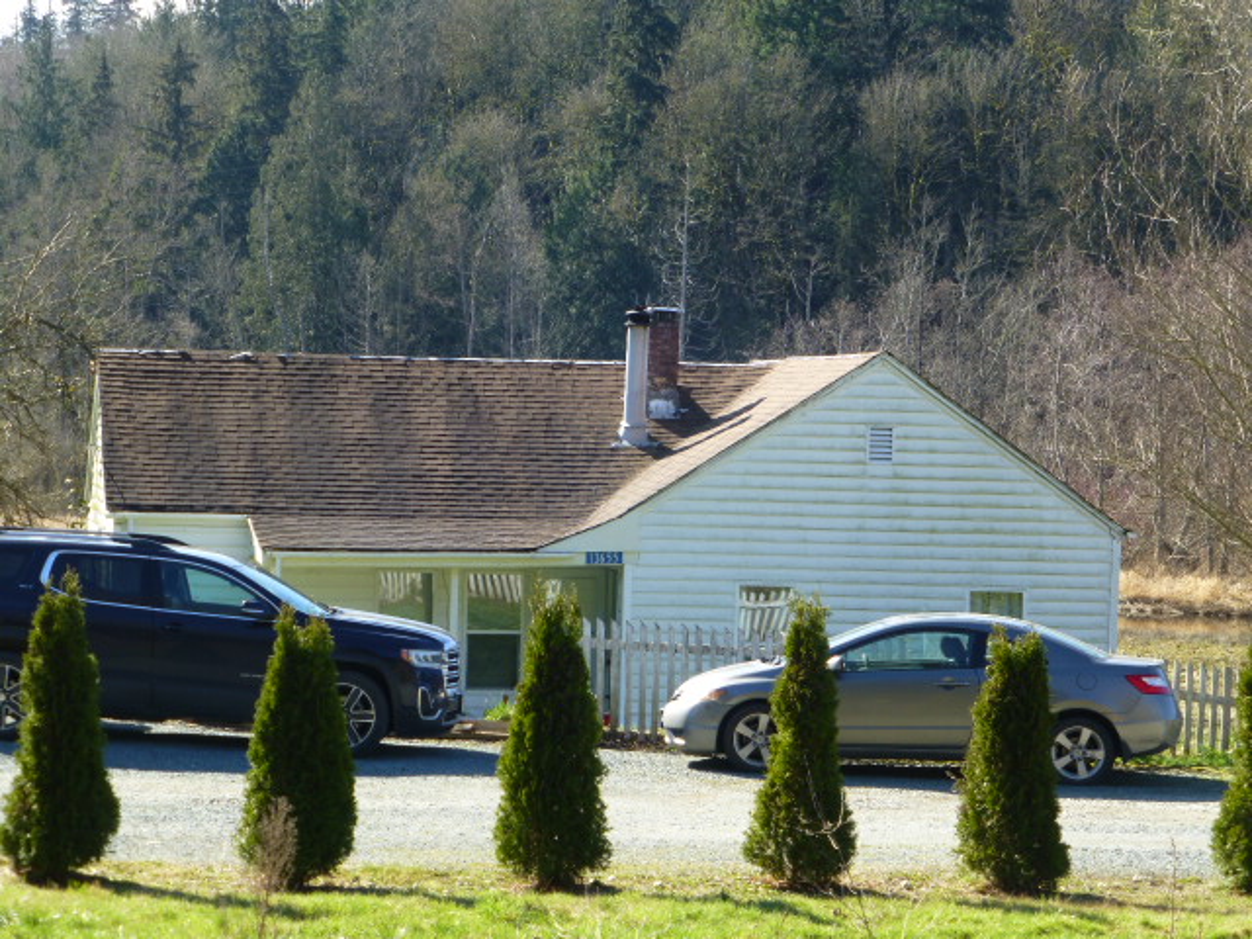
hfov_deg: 17.1
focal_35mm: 115
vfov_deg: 12.9
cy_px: 470
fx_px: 4159
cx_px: 626
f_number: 5.3
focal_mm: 20.6
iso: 100
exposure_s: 1/125
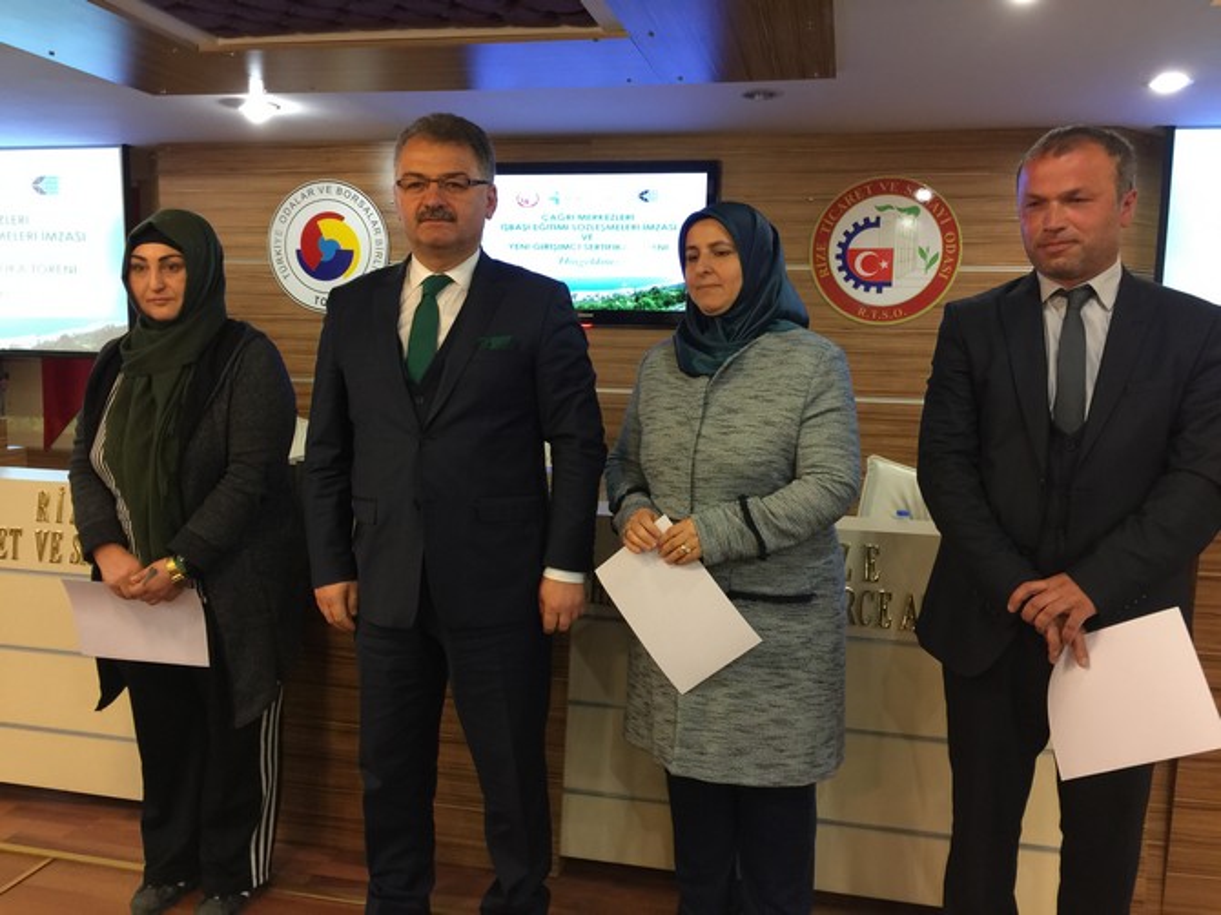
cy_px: 458
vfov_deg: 48.2
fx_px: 1023
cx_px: 610
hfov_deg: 61.7
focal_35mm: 29
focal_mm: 4.15
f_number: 2.2
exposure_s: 1/17
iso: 64
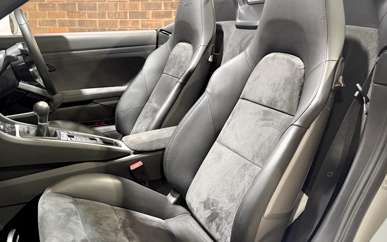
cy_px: 127
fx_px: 338
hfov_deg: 58.9
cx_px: 146
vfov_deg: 39.4
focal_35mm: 32
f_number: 1.78
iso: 640
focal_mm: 6.76
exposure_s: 1/33
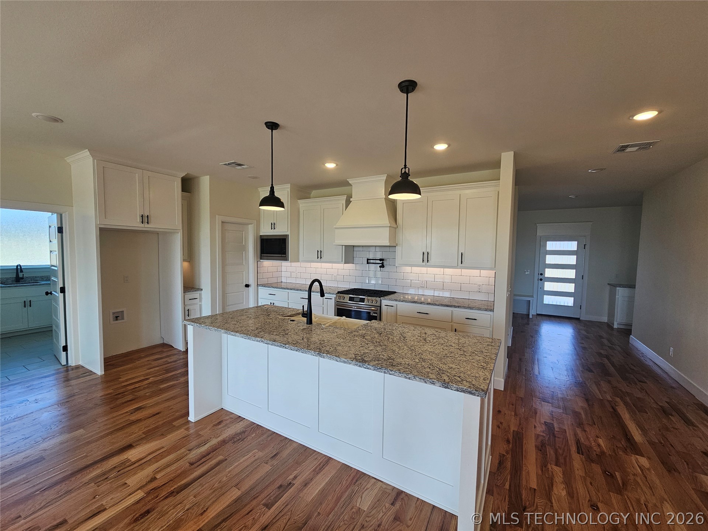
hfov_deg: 106.2
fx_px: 266
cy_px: 266
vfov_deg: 89.9
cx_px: 354
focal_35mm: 13
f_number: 2.2
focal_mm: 2.2
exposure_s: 1/123
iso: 50
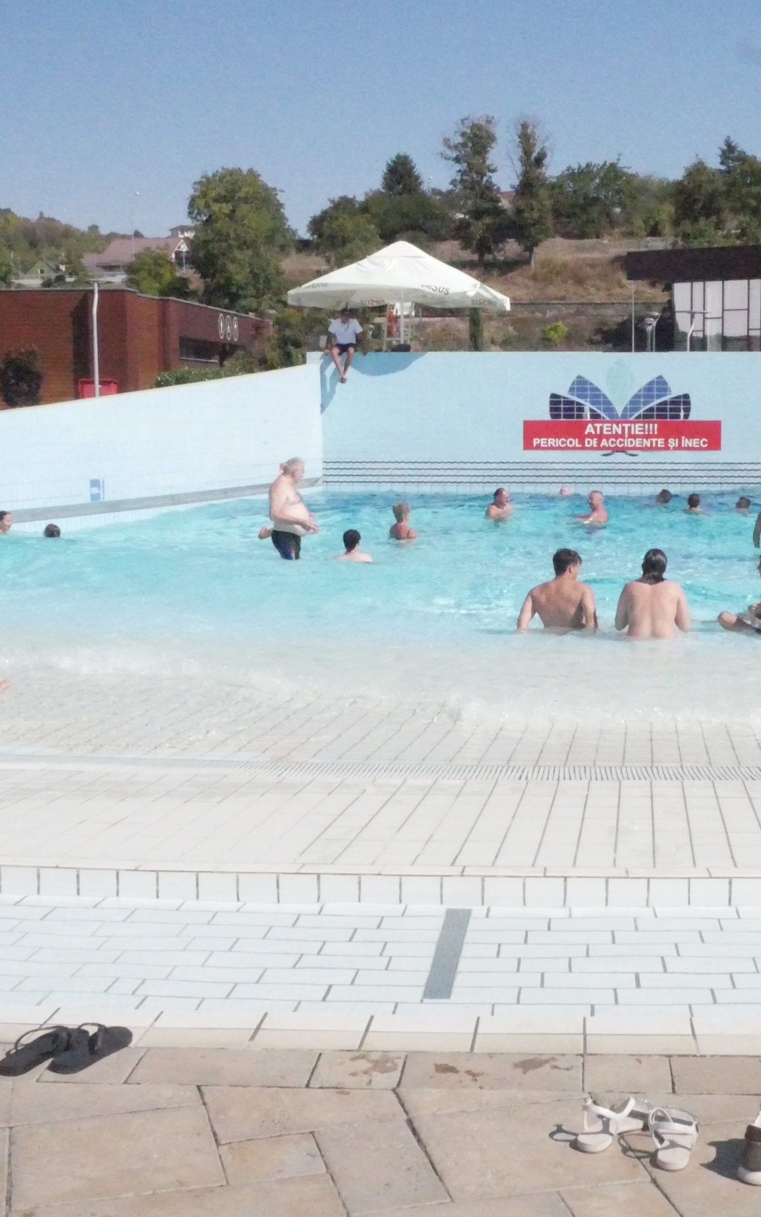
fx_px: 1692
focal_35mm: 51
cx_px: 549
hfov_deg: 25.1
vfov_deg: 39.6
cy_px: 609
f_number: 22
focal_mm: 18
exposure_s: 1/4000
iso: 12800
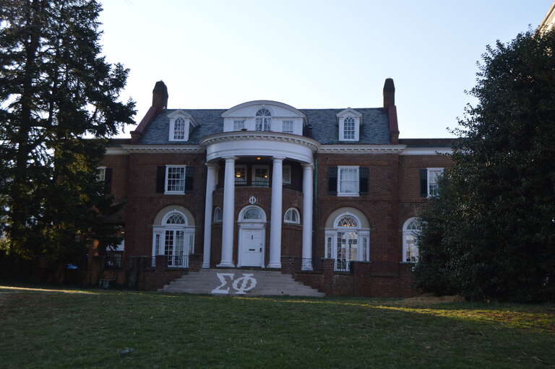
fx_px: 716
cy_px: 184
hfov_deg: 42.3
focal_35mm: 46
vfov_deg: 28.9
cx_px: 278
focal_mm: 31
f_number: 6.3
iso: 100
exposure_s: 1/160
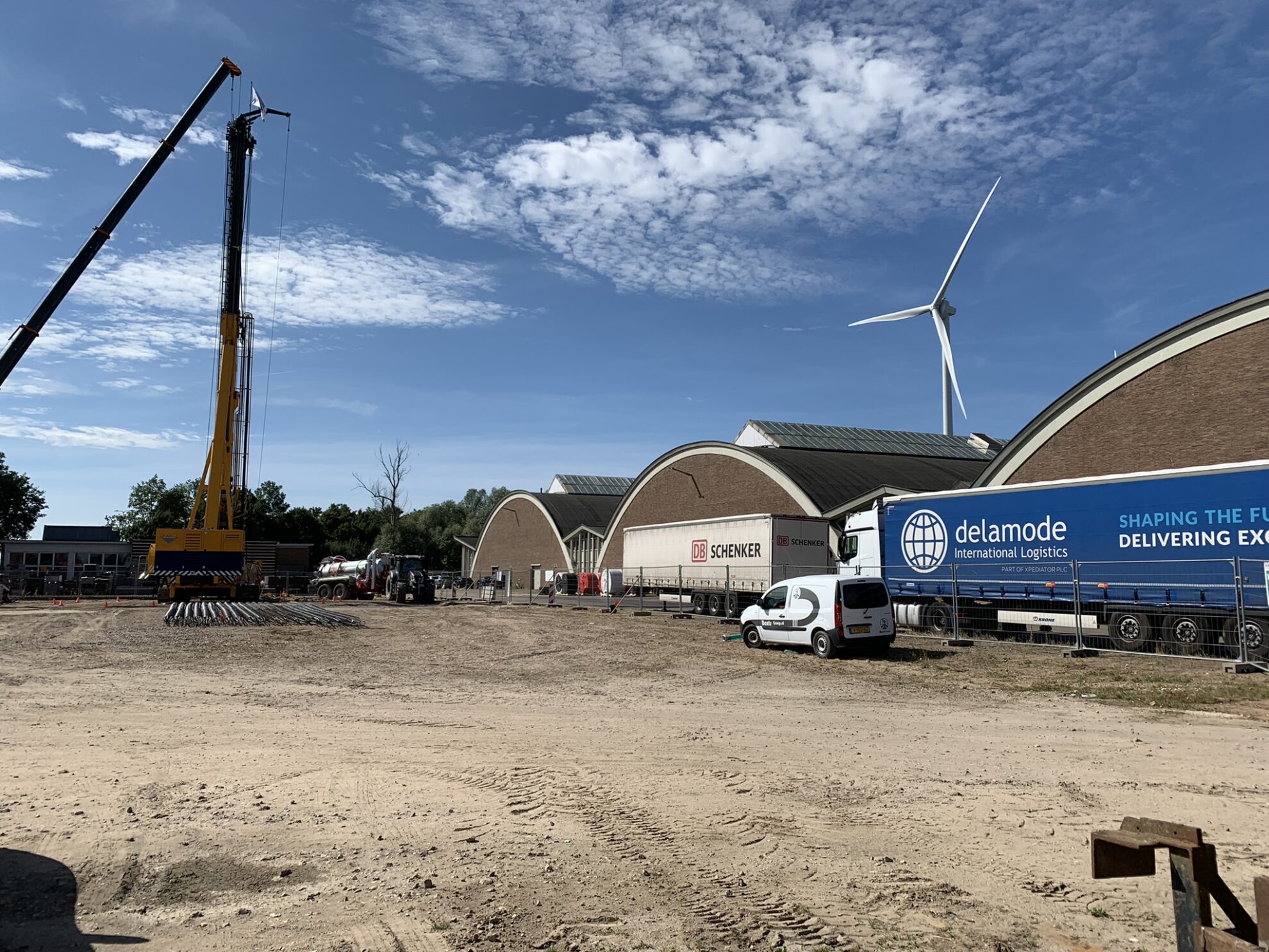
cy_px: 476
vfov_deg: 53.1
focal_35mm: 26
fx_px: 953
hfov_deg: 67.3
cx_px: 634
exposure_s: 1/3937
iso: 25
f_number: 1.8
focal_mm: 4.25
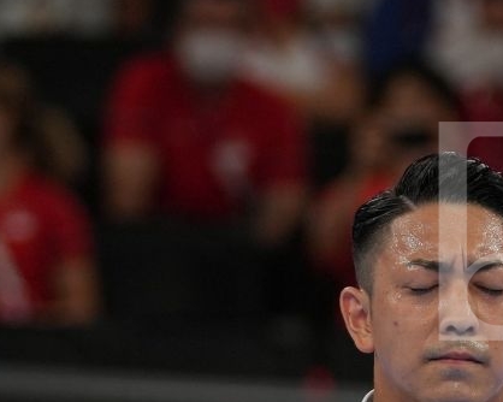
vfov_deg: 1.7
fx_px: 13541
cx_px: 551
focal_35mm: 910
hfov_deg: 2.1
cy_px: 657
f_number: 2.8
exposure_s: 1/1000
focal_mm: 150
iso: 400
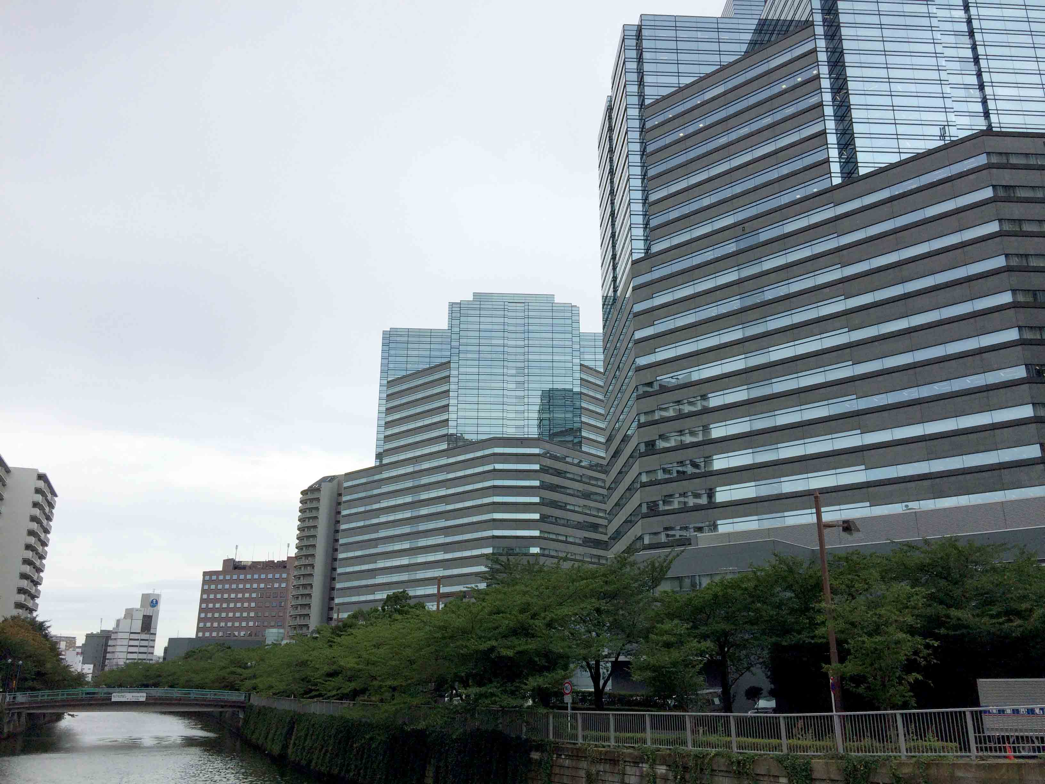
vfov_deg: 48.2
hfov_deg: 61.7
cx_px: 522
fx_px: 875
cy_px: 392
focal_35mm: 29
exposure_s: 1/2053
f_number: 2.2
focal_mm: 4.15
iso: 32
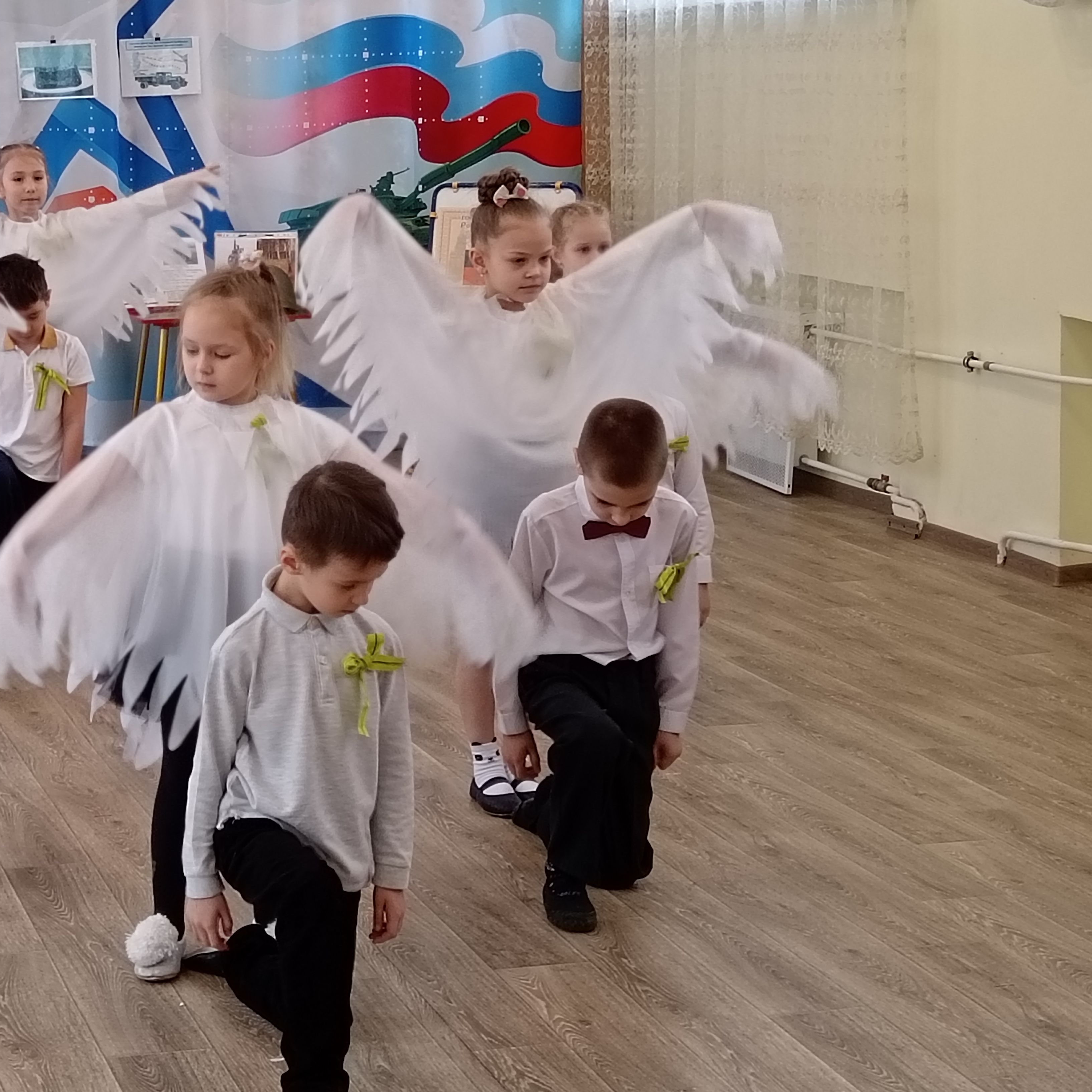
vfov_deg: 22.1
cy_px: 414
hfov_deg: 21.8
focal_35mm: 78
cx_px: 139
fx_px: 2784
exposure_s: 1/50
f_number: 1.9
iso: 355
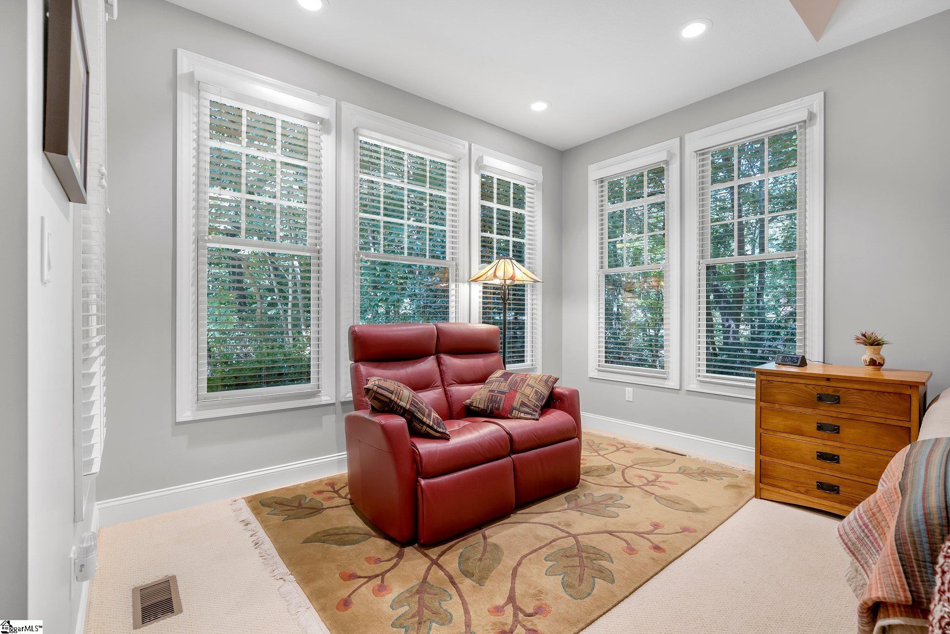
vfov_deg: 73.8
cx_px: 475
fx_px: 422
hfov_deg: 96.7
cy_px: 317
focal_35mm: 16
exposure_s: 1/20
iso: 400
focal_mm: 16
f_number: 8
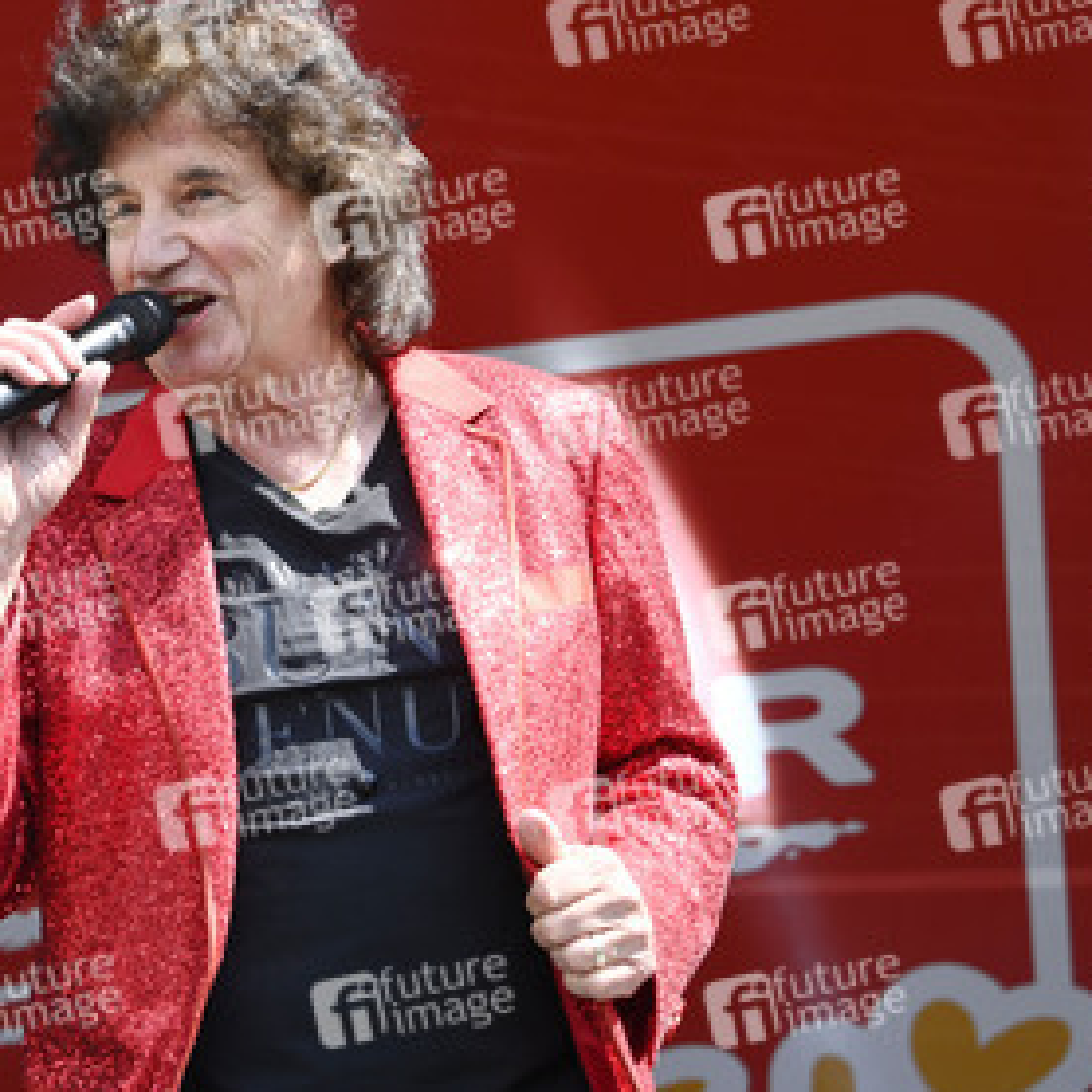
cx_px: 308
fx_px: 4033
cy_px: 511
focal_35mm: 113
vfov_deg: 15.4
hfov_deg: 15.4
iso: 320
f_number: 6.3
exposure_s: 1/320
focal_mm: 82
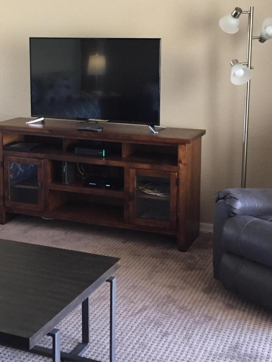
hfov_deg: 27.0
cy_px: 130
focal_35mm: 54
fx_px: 566
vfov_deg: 35.3
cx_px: 114
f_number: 2.2
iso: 200
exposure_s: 1/30
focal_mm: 4.15
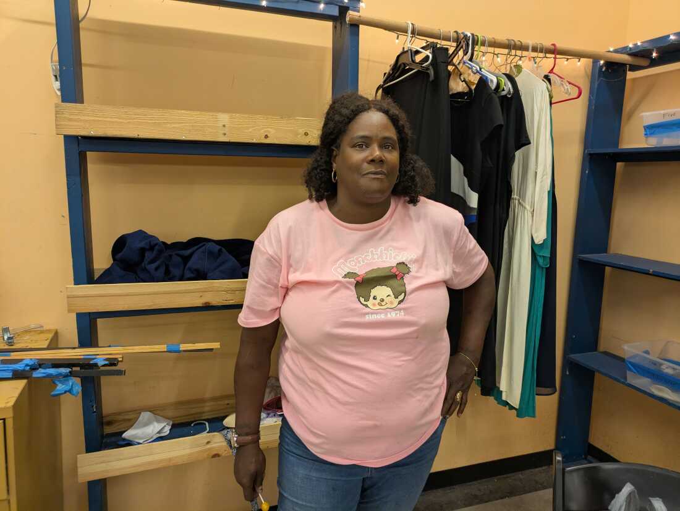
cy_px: 256
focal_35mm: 25
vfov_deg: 54.9
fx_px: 491
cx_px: 340
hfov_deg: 69.4
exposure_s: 1/60
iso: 241
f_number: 1.89
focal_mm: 5.43
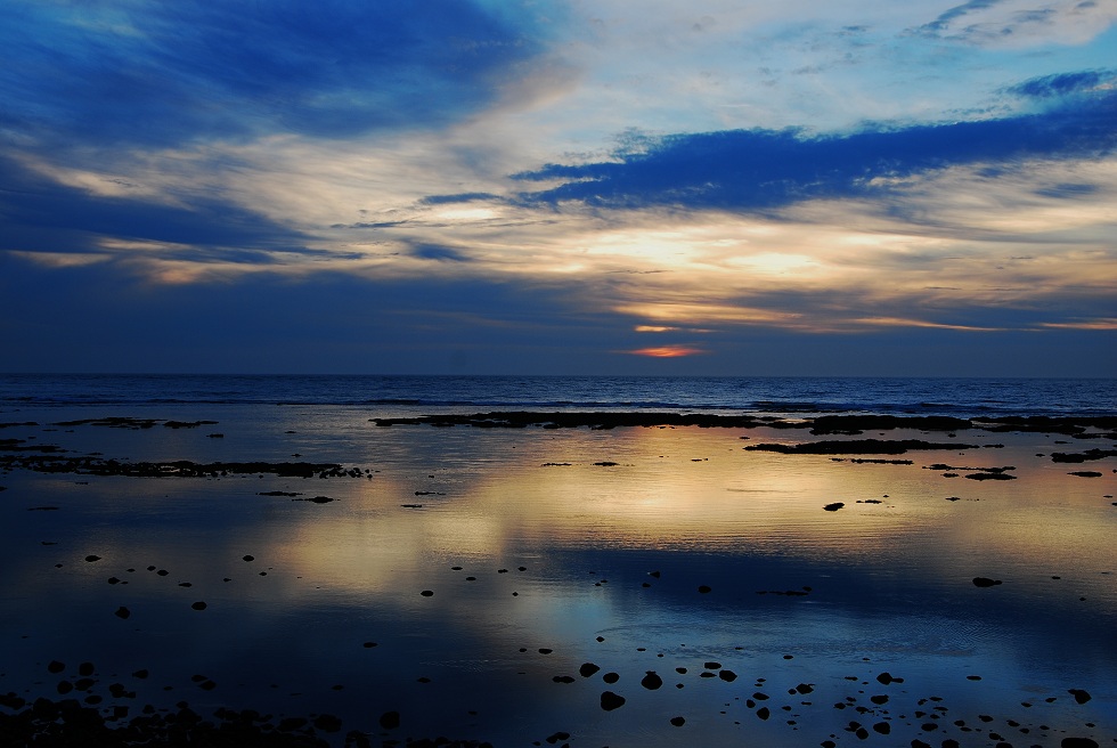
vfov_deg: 25.8
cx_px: 558
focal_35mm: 52
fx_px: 1631
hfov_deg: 37.8
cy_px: 374
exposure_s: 1/25
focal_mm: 35
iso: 100
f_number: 8
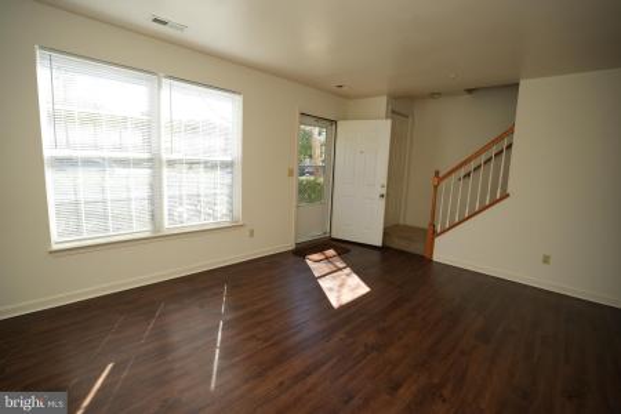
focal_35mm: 16
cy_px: 207
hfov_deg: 96.7
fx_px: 276
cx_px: 310
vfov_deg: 73.7
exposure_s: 1/100
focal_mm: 16
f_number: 4
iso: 100
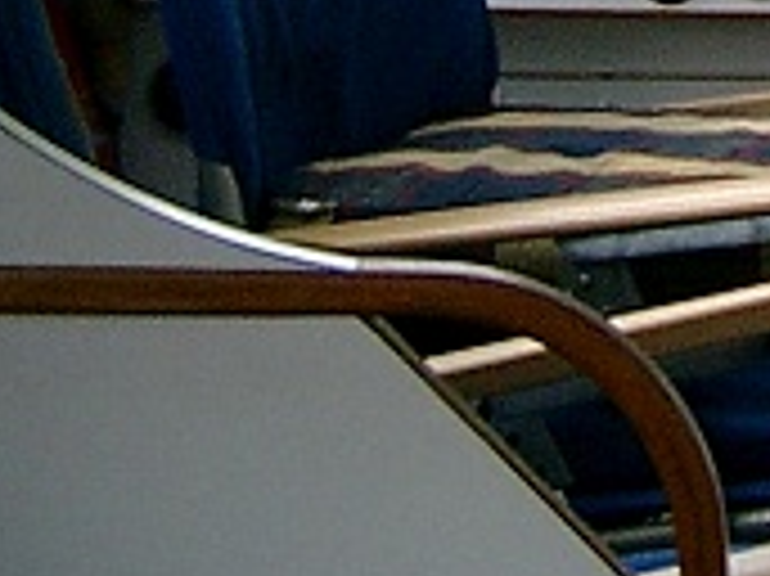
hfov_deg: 8.4
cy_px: -734
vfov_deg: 6.4
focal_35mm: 222
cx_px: 1567
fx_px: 4935
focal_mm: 7.6
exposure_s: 1/800
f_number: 2.6
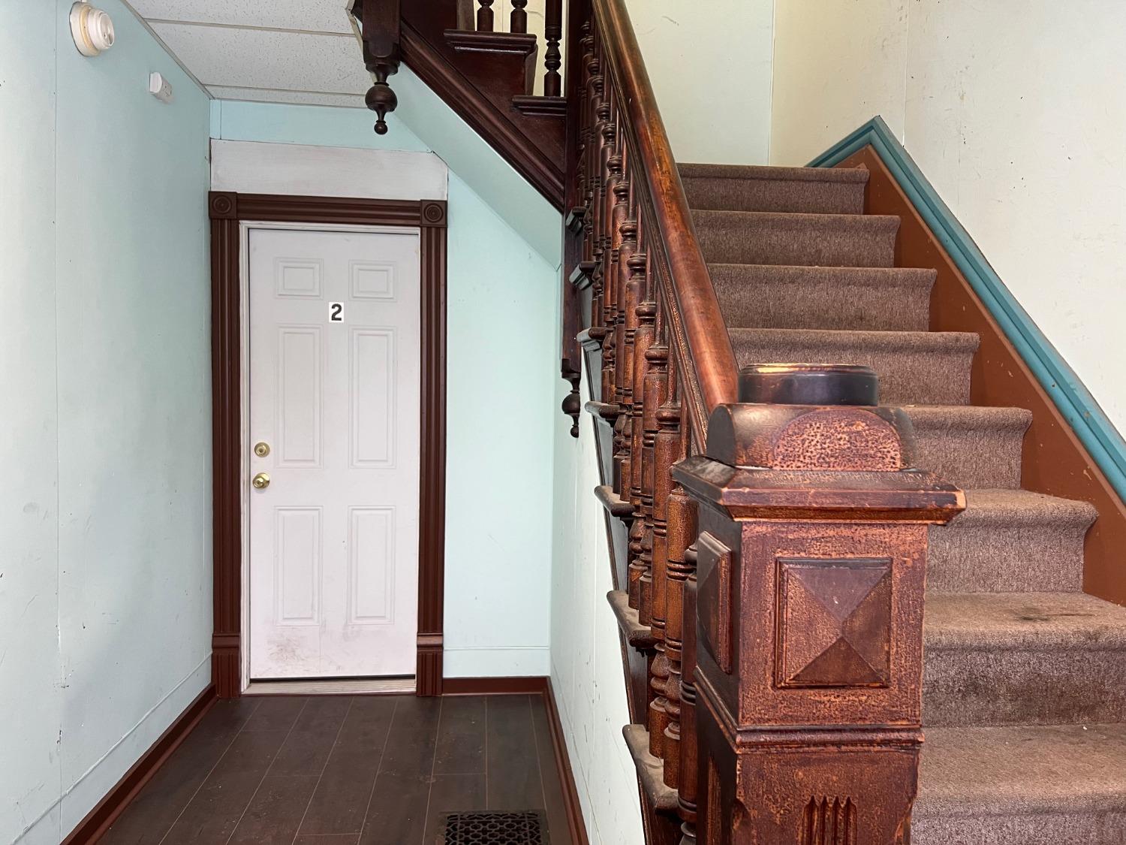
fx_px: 846
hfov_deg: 67.3
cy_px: 422
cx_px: 563
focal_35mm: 26
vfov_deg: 53.1
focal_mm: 5.7
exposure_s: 1/60
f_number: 1.5
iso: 125
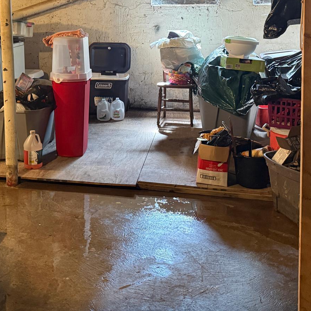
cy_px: 70
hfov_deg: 34.3
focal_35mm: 49
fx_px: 498
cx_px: 99
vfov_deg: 33.8
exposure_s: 1/40
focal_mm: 6.76
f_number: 1.78
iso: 640
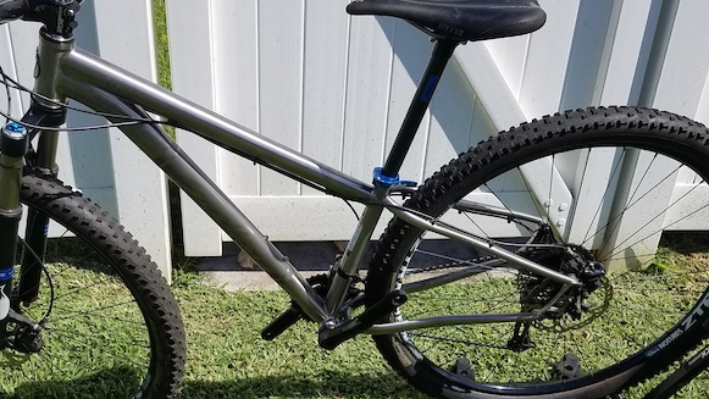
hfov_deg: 51.3
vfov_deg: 30.3
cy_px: 249
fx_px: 733
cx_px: 290
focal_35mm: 39
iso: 50
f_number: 1.7
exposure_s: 1/3248
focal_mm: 4.2
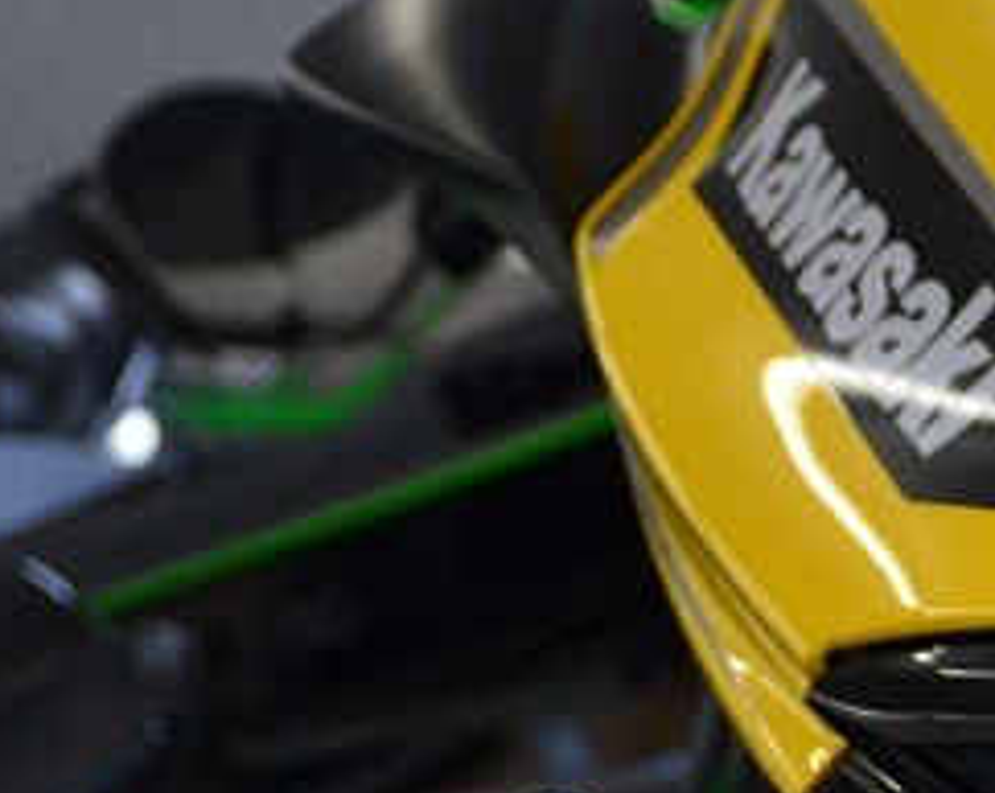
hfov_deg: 10.0
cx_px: 1575
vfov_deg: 8.3
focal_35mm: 186
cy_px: 530
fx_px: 5471
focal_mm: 32
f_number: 2.8
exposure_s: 1/1250
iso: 800
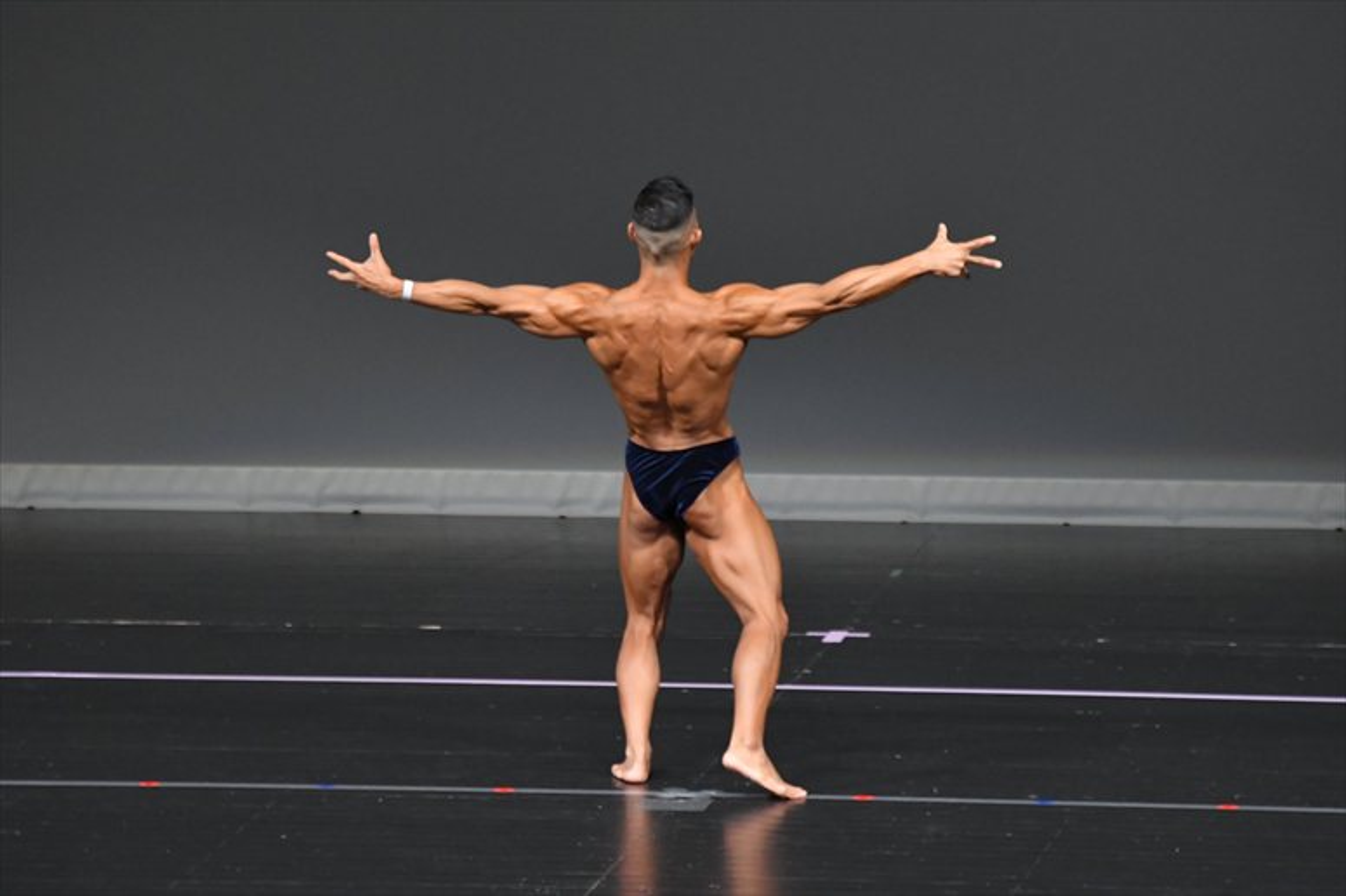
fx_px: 11772
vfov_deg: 4.4
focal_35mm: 315
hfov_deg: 6.5
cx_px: 673
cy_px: 448
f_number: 5.6
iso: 4000
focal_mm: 210
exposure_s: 1/400
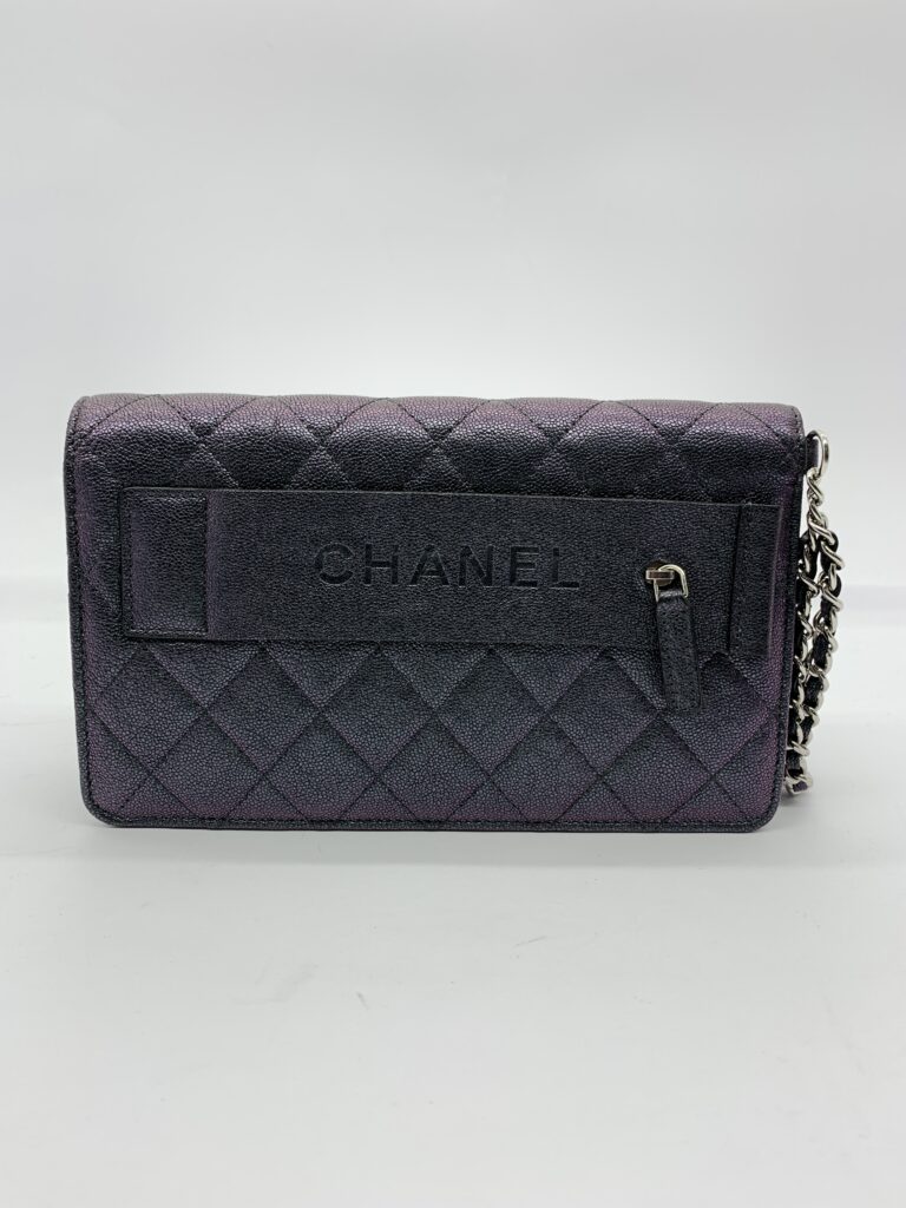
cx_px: 453
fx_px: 907
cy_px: 604
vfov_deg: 67.3
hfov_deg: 53.1
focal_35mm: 26
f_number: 1.8
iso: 50
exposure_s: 1/100
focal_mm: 4.25
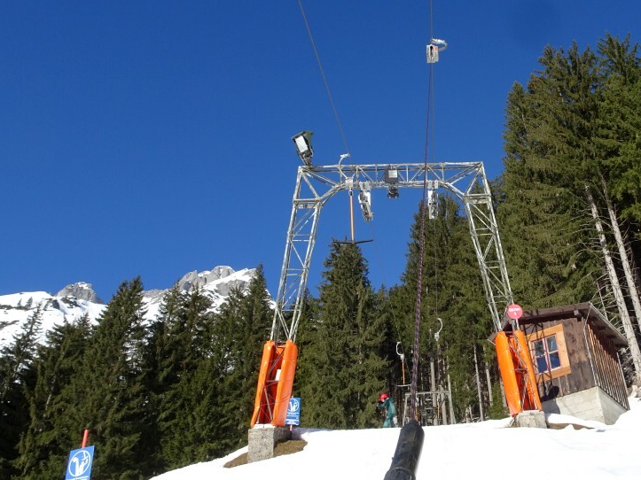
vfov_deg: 41.8
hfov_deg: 52.7
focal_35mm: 34
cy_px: 226
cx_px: 437
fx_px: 629
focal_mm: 4.1
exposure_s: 1/800
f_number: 3.5
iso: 80
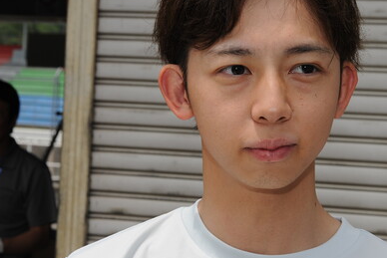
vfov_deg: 11.9
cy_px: 153
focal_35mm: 115
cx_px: 255
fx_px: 1237
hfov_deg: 17.7
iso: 200
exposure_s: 1/250
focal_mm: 62
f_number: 13
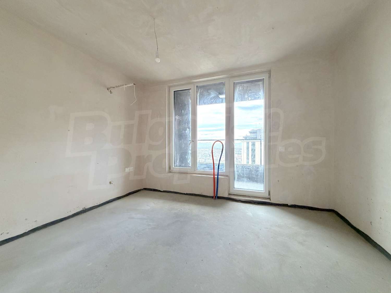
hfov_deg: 102.1
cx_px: 196
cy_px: 146
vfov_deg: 85.7
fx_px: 158
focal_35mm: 14
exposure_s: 1/121
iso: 320
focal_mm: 2.22
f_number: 2.2
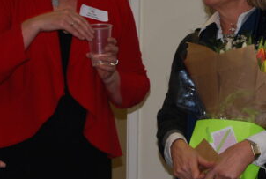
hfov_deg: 9.4
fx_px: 1617
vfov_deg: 6.3
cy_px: 55
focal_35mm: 218
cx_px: 178
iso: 220
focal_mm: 55
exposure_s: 1/60
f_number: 5.6
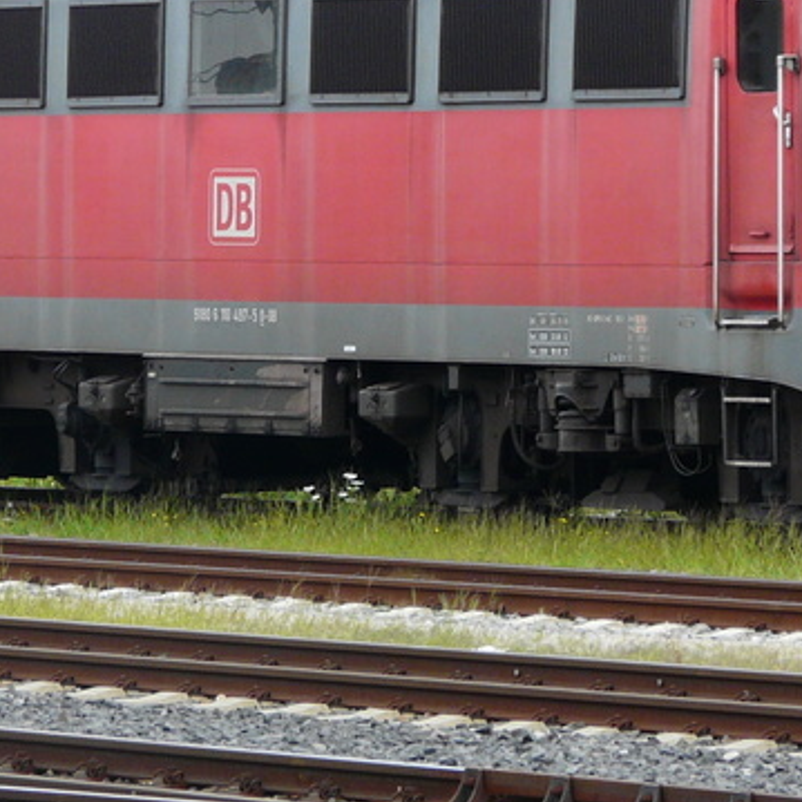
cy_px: 185
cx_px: 523
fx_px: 10144
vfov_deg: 4.5
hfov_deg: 4.5
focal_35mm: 387
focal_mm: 25.9
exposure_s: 1/250
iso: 100
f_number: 4.5
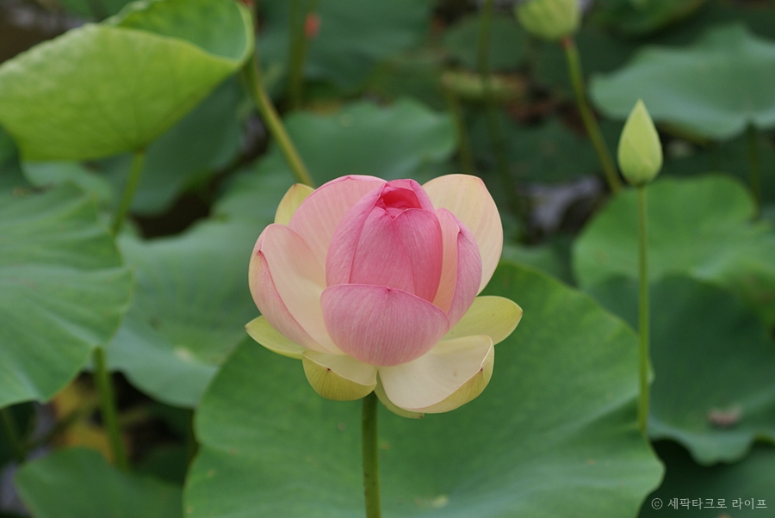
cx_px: 388
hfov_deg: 18.2
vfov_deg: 12.2
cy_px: 259
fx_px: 2424
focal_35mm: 112
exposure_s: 1/160
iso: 100
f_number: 4.5
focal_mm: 75
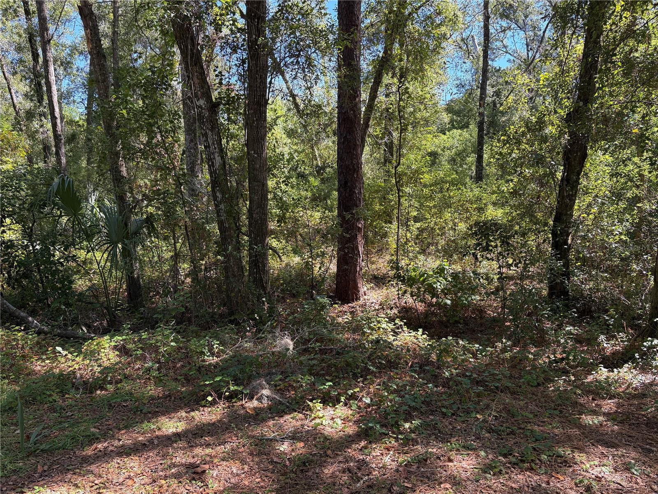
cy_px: 247
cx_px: 329
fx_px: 494
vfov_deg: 53.1
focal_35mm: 26
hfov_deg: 67.3
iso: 64
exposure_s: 1/334
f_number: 1.6
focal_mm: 5.96
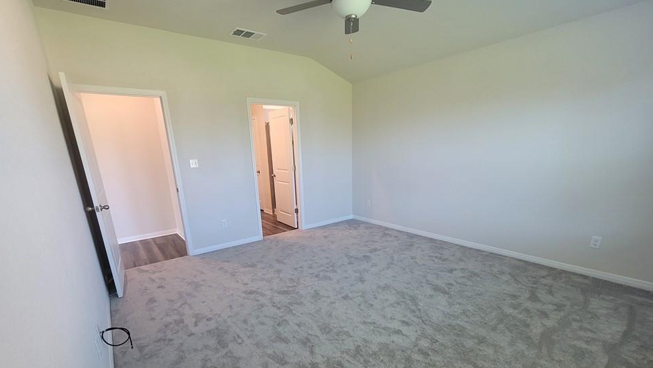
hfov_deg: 103.0
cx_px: 321
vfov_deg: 69.2
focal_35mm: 15
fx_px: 260
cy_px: 234
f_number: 2.2
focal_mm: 2.2
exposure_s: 1/60
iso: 200
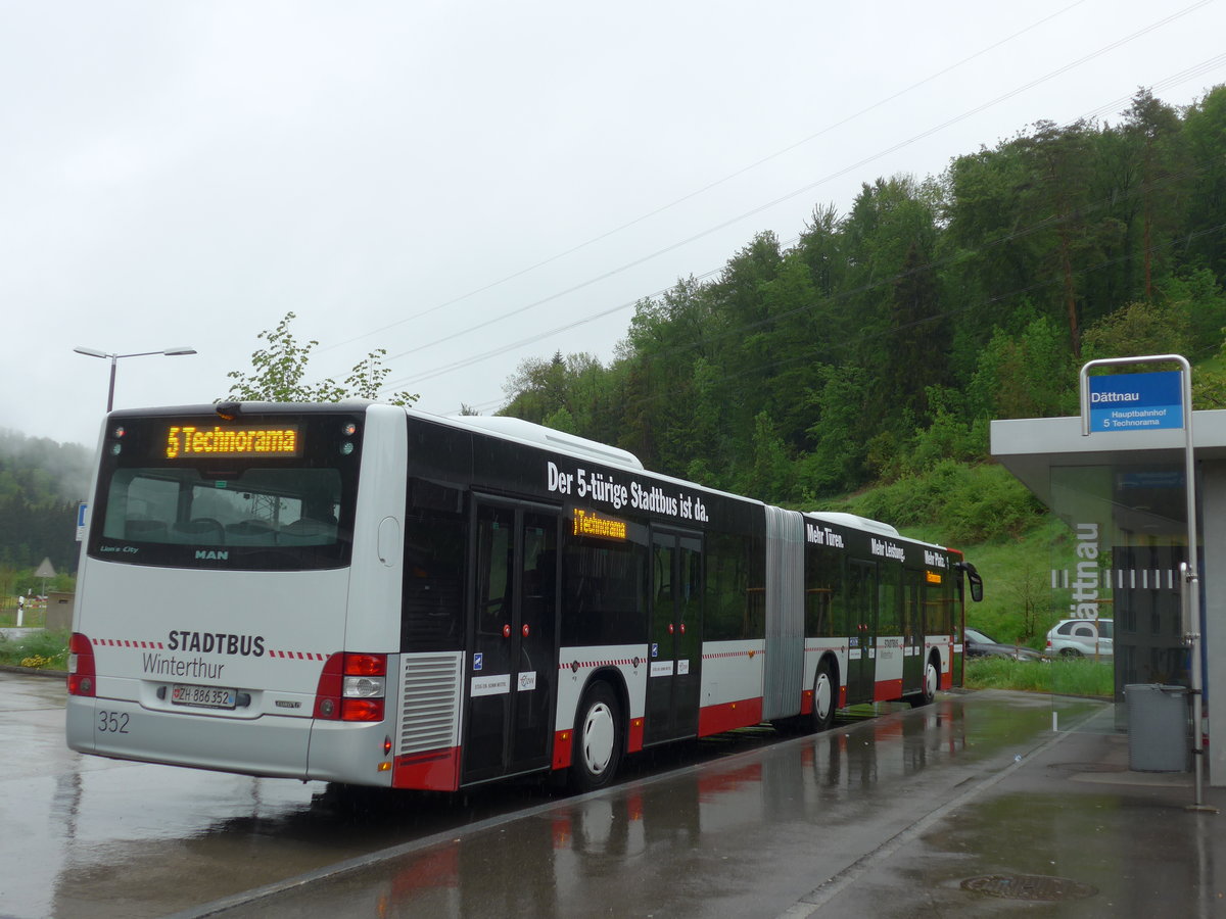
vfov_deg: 36.8
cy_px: 460
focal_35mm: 39
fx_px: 1381
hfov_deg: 47.9
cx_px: 613
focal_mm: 8
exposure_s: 1/250
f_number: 2.8
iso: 80
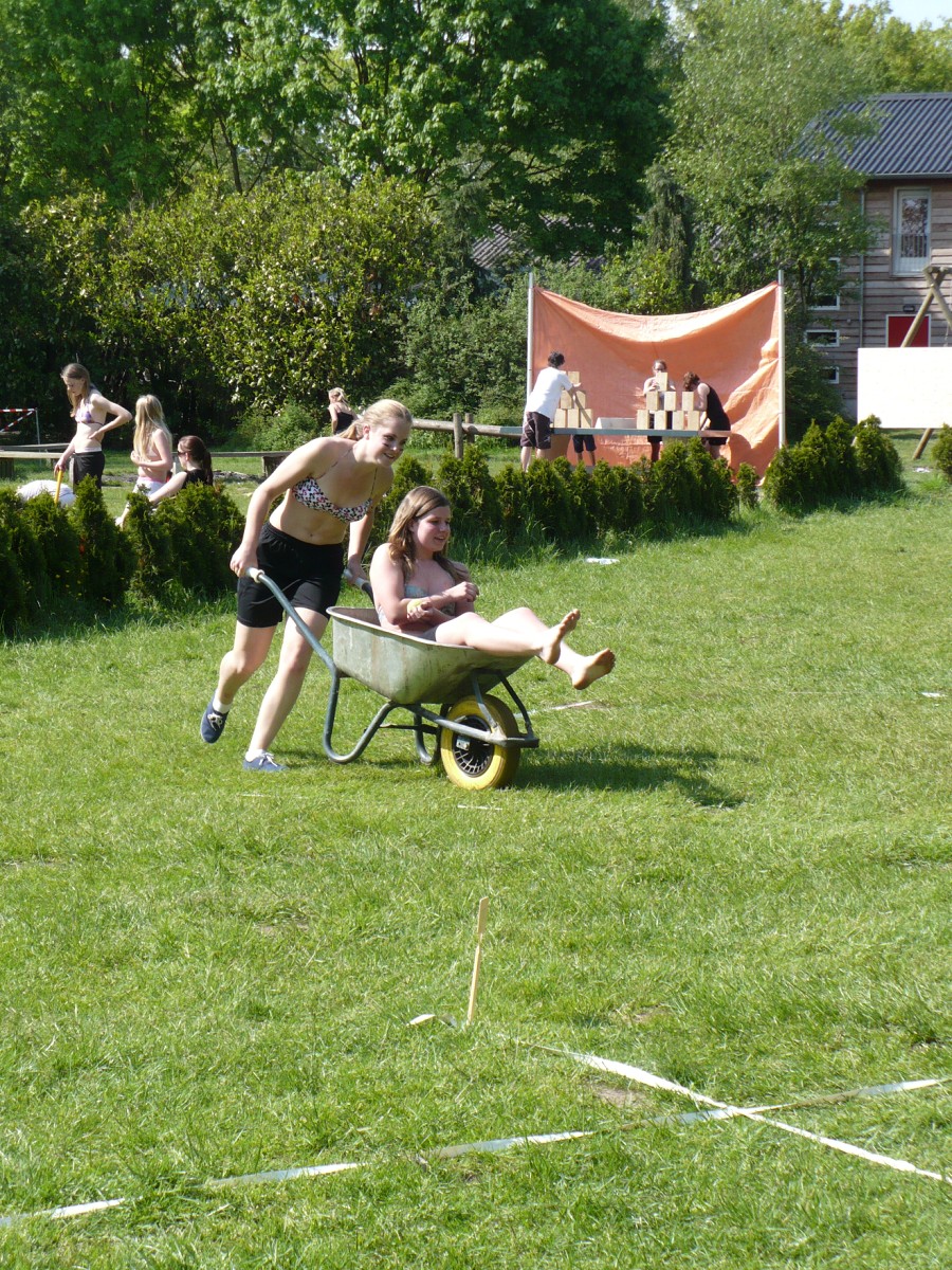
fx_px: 3227
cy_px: 635
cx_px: 476
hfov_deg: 16.8
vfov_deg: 22.3
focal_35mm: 88
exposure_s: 1/500
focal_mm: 14.5
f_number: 3.4
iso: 100
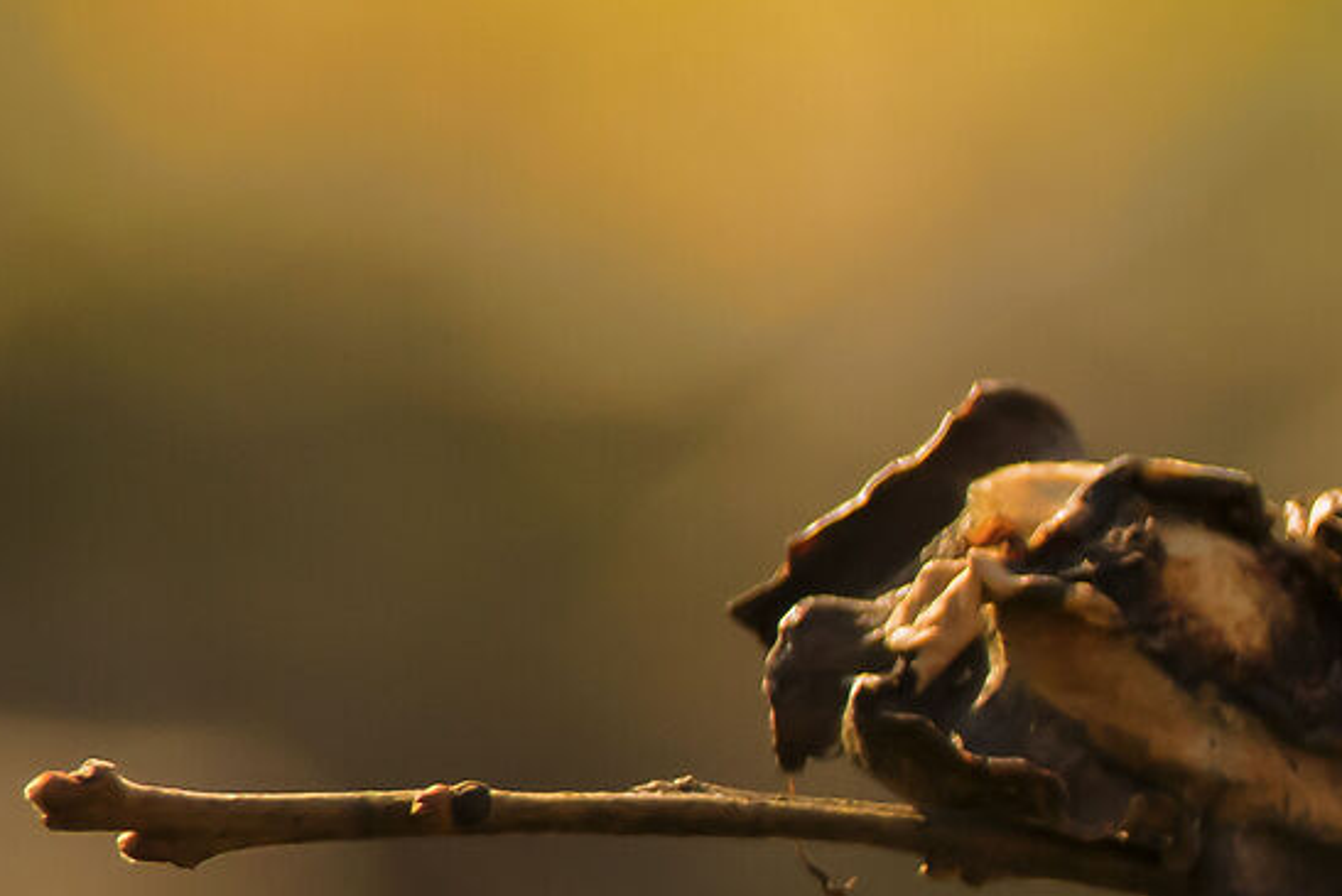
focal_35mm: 2765
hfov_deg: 0.7
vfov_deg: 0.5
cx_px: 2797
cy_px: 1053
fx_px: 103094
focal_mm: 420
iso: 1000
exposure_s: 1/2000
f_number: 5.6
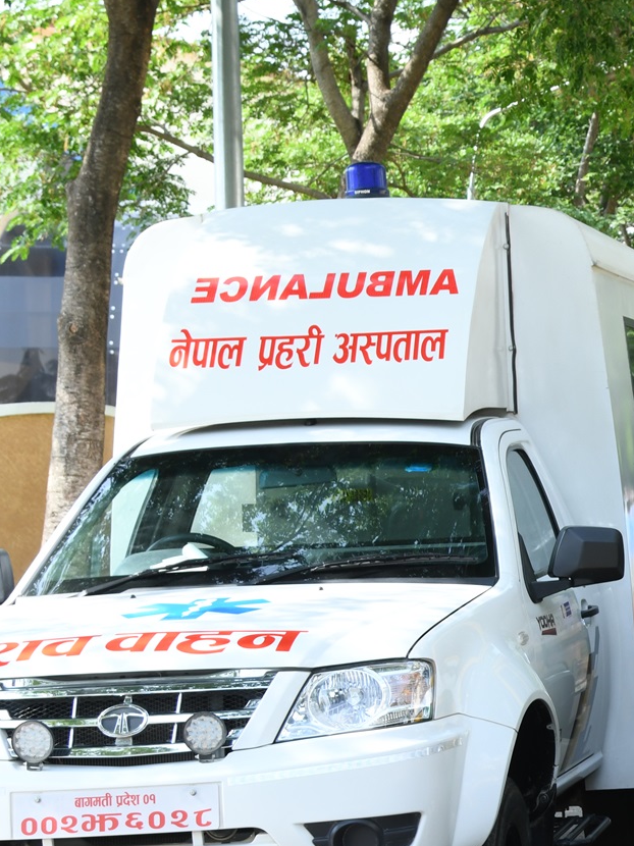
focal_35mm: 109
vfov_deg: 18.0
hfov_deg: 12.8
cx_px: 967
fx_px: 2663
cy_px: 454
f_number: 7.1
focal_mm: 38
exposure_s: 1/200
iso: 400
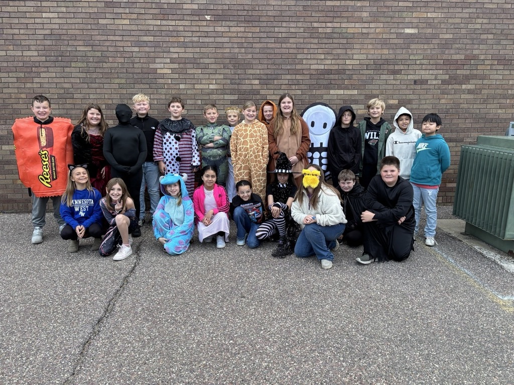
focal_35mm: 26
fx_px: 386
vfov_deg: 53.1
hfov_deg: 67.3
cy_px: 192
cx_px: 257
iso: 80
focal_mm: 5.96
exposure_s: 1/121
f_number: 1.6
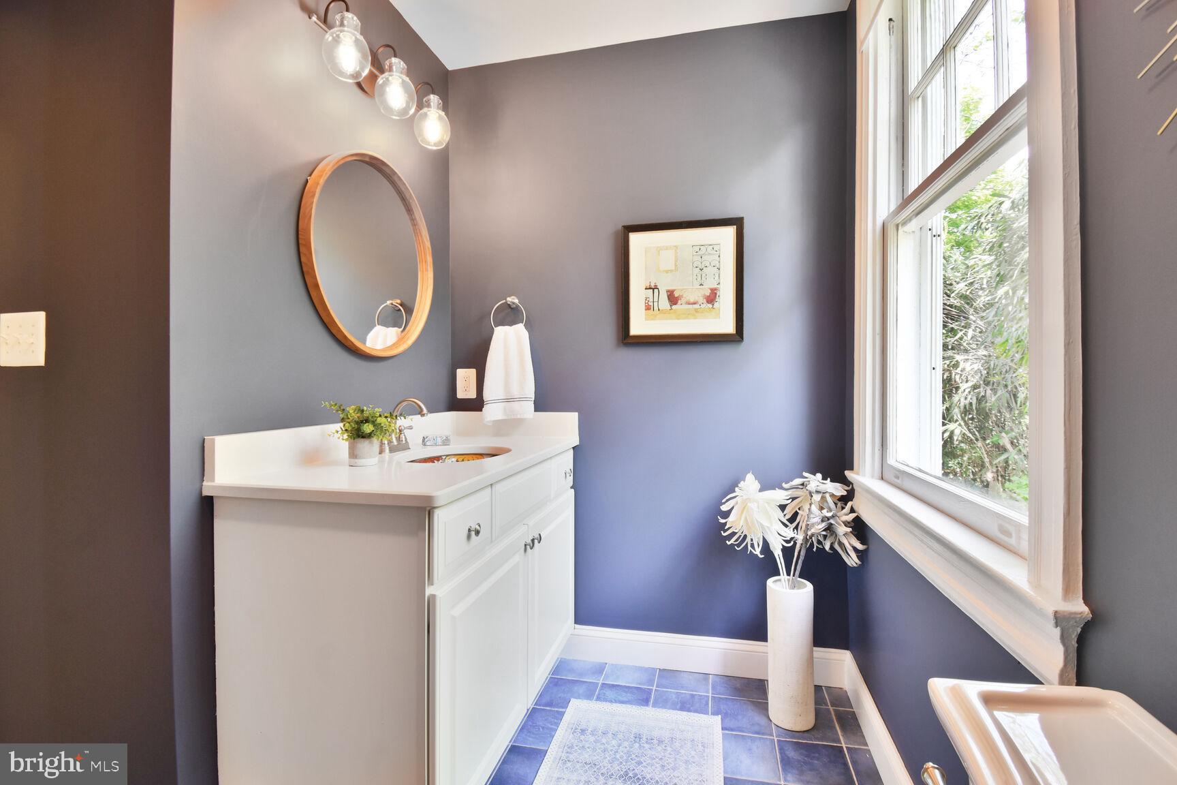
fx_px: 490
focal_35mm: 15
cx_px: 588
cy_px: 392
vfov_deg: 77.3
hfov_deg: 100.4
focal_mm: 10
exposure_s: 1/2
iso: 200
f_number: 8
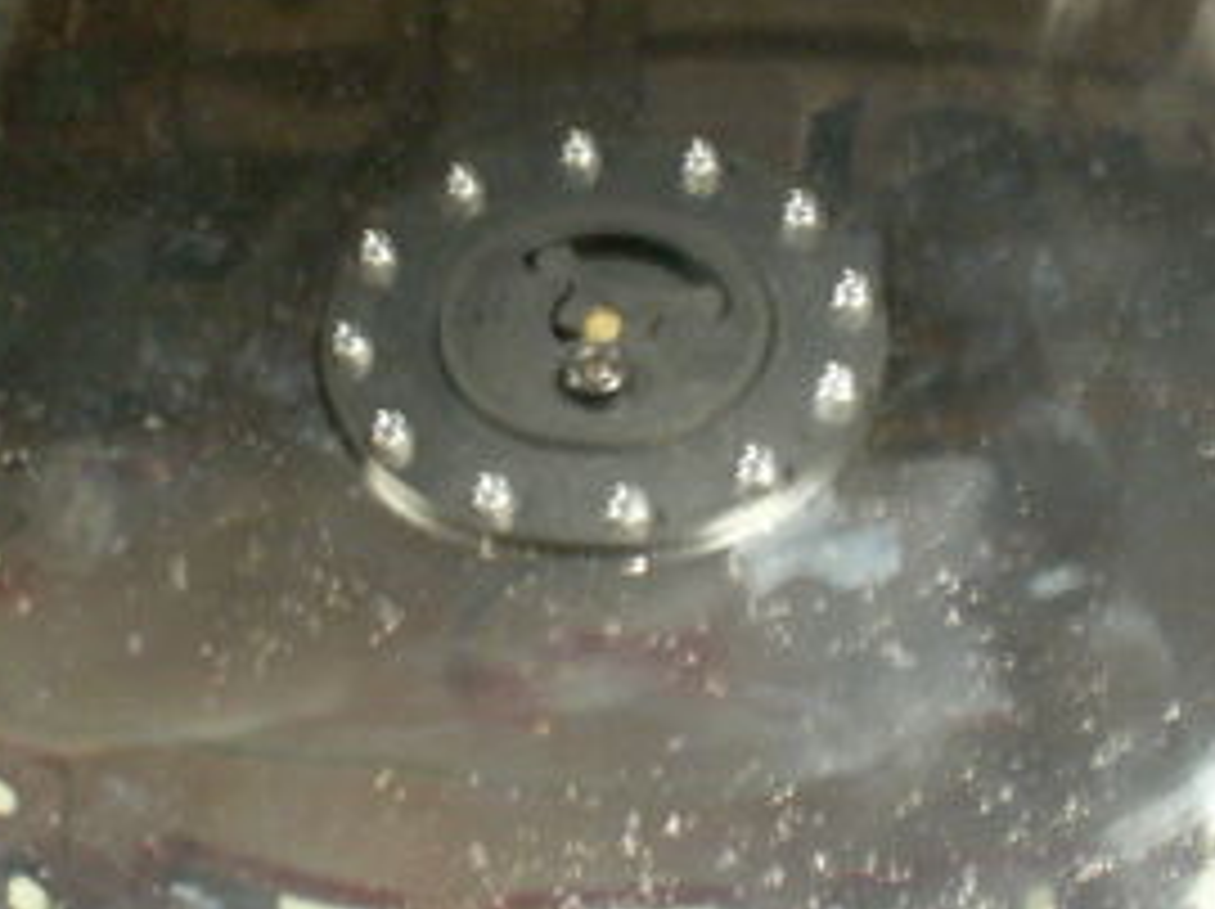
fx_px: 2911
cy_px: 446
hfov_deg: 23.6
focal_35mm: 83
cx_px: 585
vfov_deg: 17.7
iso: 160
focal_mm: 5.86
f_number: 2.8
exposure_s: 1/1.67
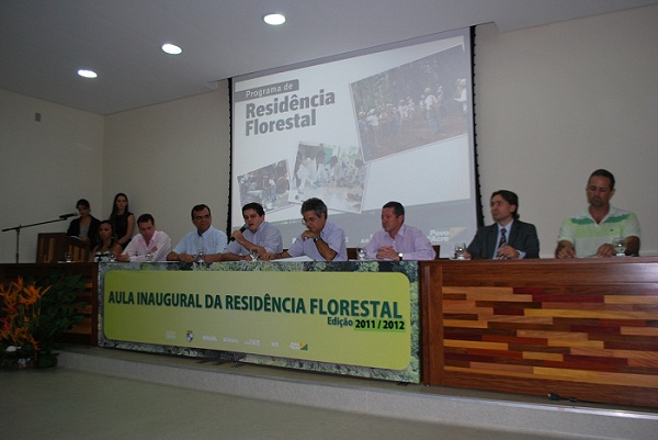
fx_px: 494
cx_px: 329
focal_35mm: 27
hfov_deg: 67.3
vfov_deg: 48.0
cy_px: 220
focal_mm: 18
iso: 200
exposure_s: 1/60
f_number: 3.5
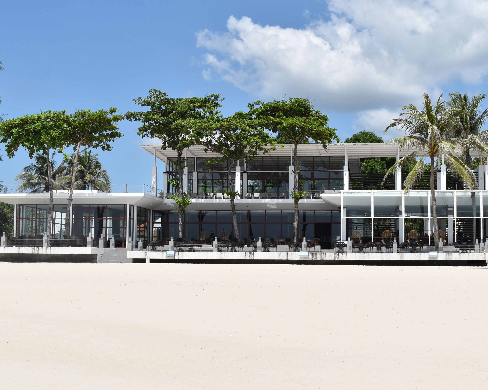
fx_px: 780
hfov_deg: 34.6
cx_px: 303
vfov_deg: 28.1
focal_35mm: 54
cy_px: 206
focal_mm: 28
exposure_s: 1/640
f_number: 13
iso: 200
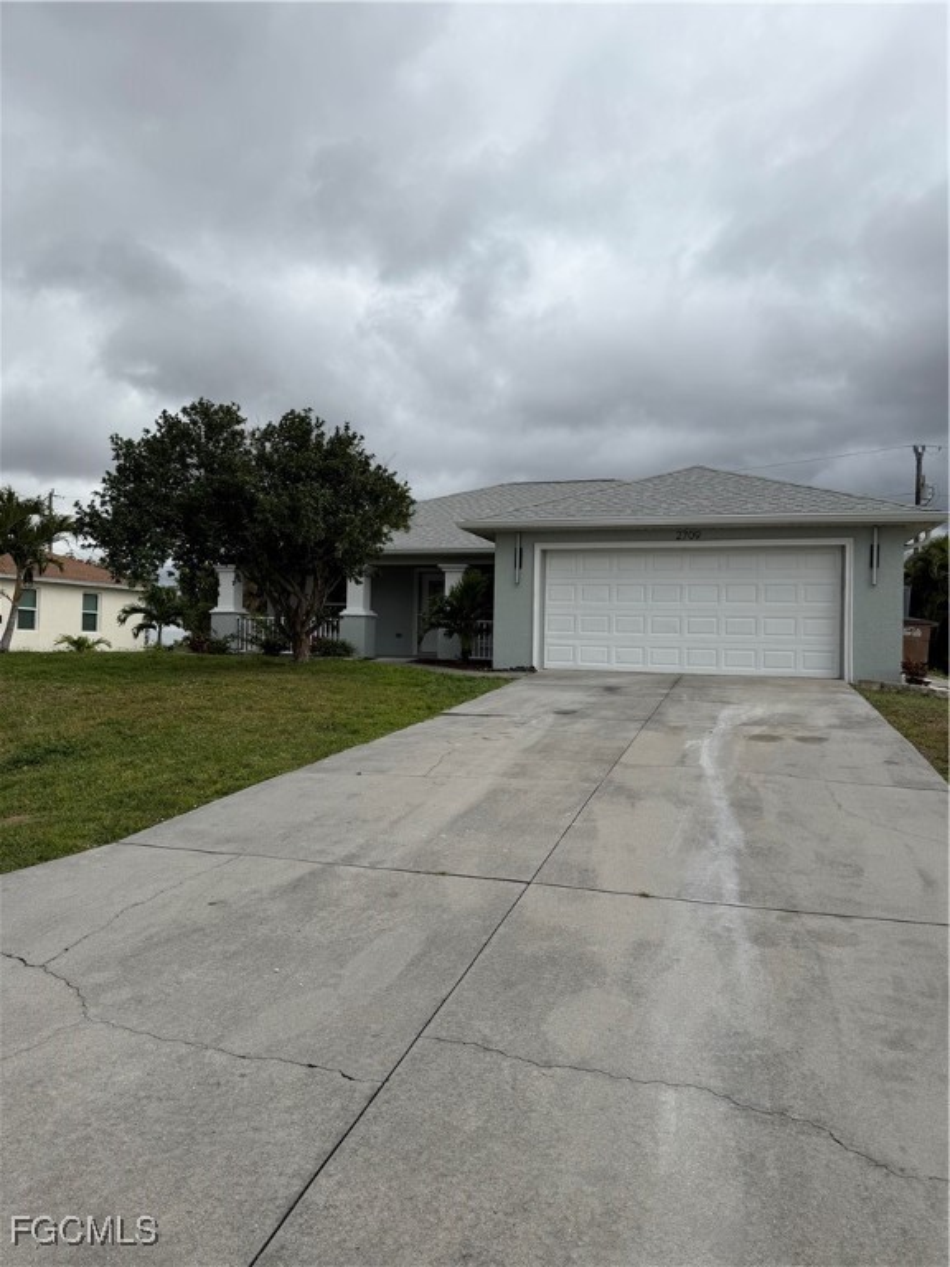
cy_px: 634
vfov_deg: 71.6
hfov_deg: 56.8
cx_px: 475
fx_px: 878
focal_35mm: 24
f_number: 1.78
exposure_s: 1/3425
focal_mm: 6.76
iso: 80
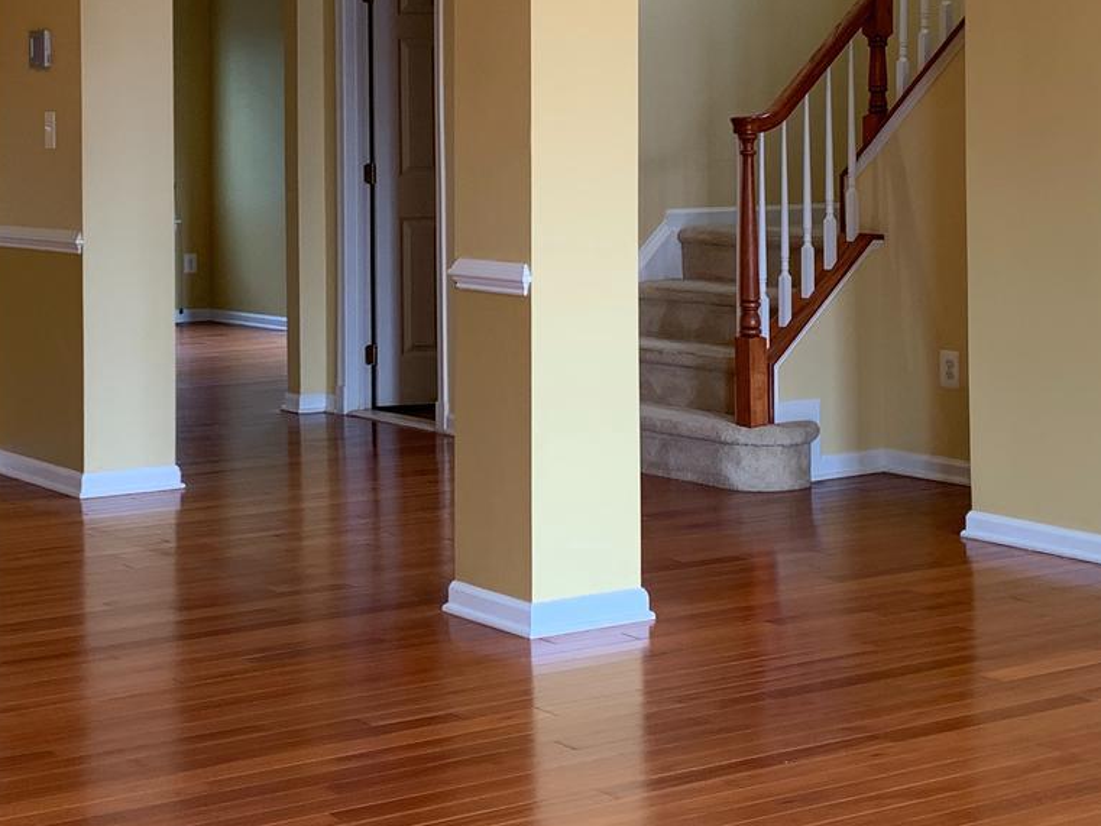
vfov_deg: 20.8
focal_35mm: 70
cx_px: 404
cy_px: 178
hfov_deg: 27.7
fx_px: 2227
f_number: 1.8
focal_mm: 4.25
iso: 50
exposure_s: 1/60
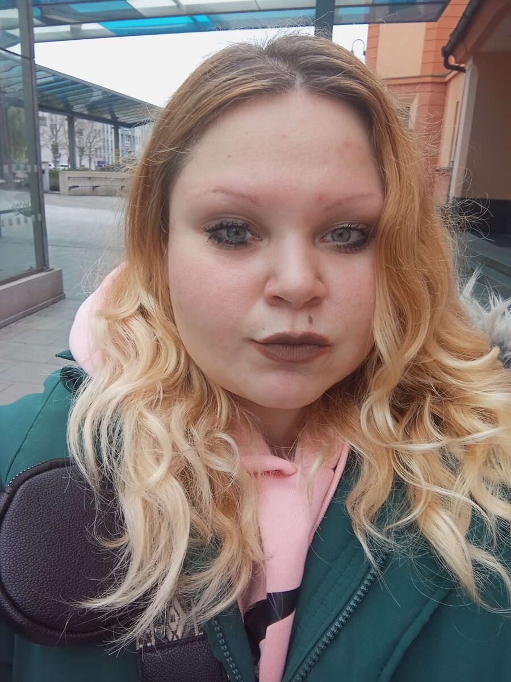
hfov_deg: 53.1
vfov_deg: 67.3
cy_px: 341
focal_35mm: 26
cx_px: 256
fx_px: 512
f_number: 2
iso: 50
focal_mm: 2.79
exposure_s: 1/100
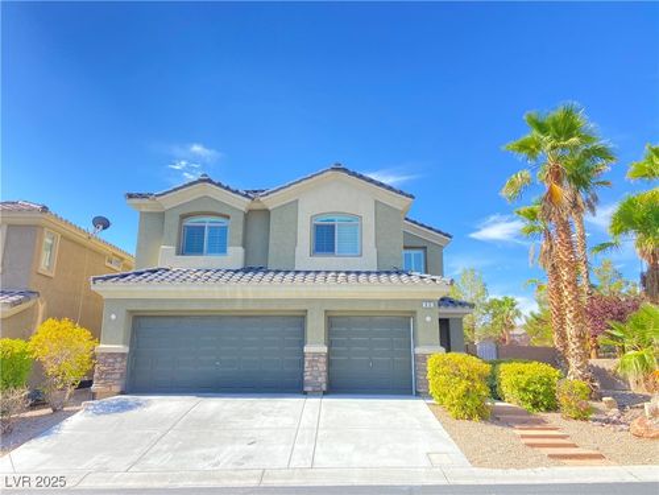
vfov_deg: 53.1
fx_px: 495
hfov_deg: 67.3
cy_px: 248
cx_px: 330
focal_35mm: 26
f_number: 1.8
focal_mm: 4.25
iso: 32
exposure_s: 1/623
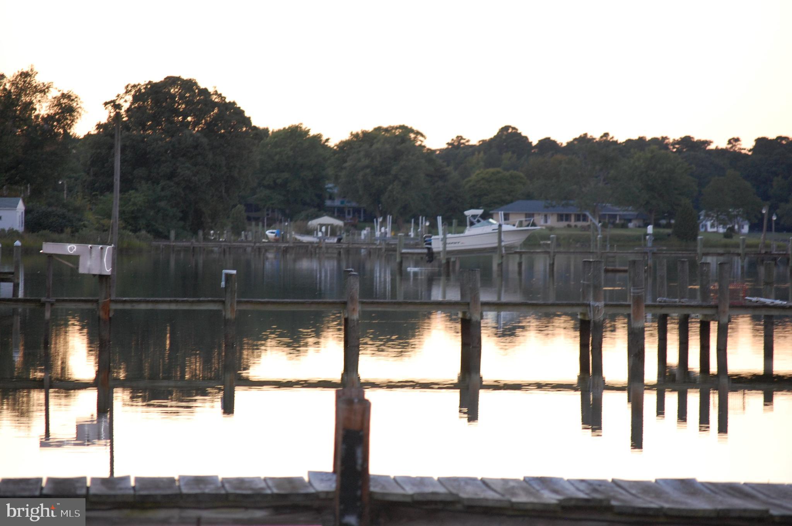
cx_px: 396
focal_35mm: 180
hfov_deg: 11.4
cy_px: 263
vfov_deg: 7.6
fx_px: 3956
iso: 640
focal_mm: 120
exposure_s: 1/60
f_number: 4.8
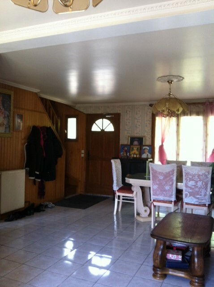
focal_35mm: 35
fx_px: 289
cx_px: 107
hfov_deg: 40.6
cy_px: 144
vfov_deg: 52.7
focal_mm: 3.85
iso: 80
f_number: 2.8
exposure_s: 1/15
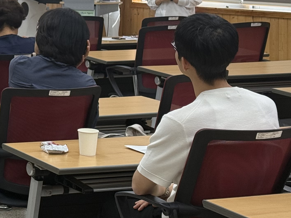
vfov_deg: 10.7
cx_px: -119
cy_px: 7
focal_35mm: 137
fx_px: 1152
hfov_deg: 13.7
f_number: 1.78
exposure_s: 1/122
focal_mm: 6.76
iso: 80
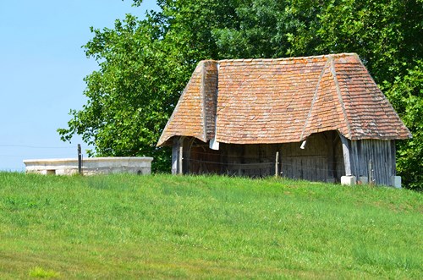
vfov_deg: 5.1
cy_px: 140
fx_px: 3165
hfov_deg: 7.6
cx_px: 212
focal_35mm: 270
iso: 125
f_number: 11
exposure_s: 1/125
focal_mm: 180
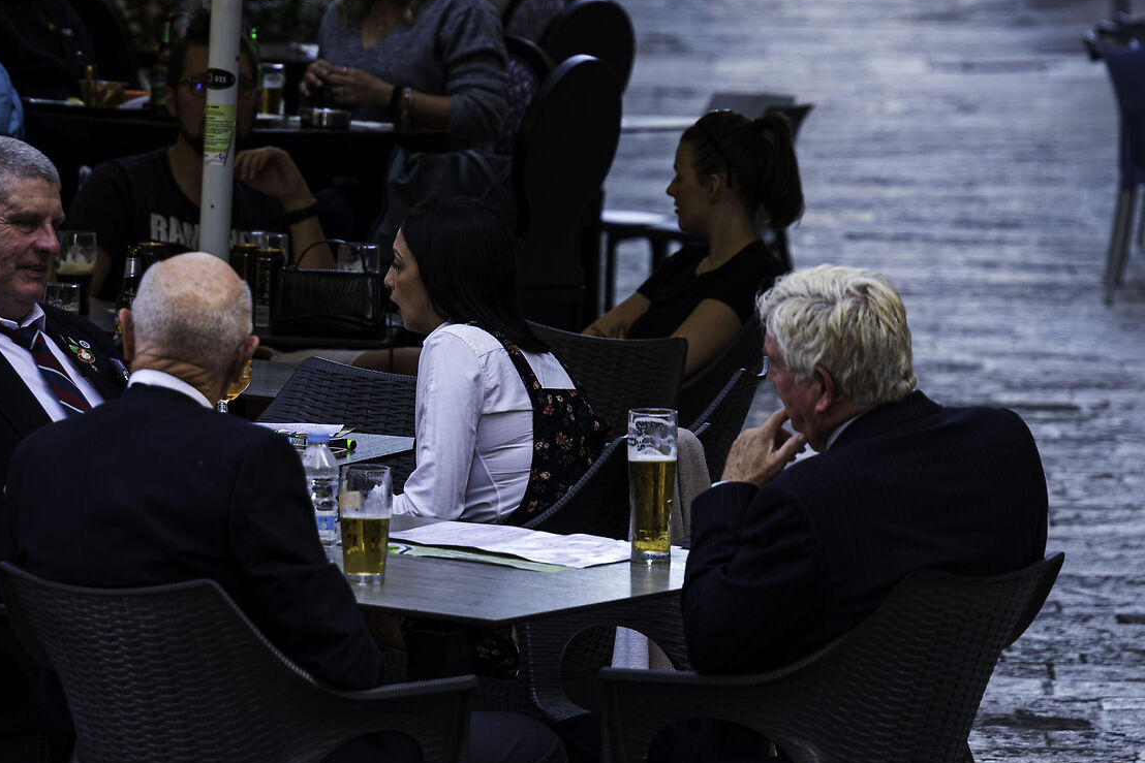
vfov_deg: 4.2
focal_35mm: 325
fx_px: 10337
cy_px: 299
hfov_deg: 6.3
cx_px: 318
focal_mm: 150
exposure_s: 1/50
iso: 64
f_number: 4
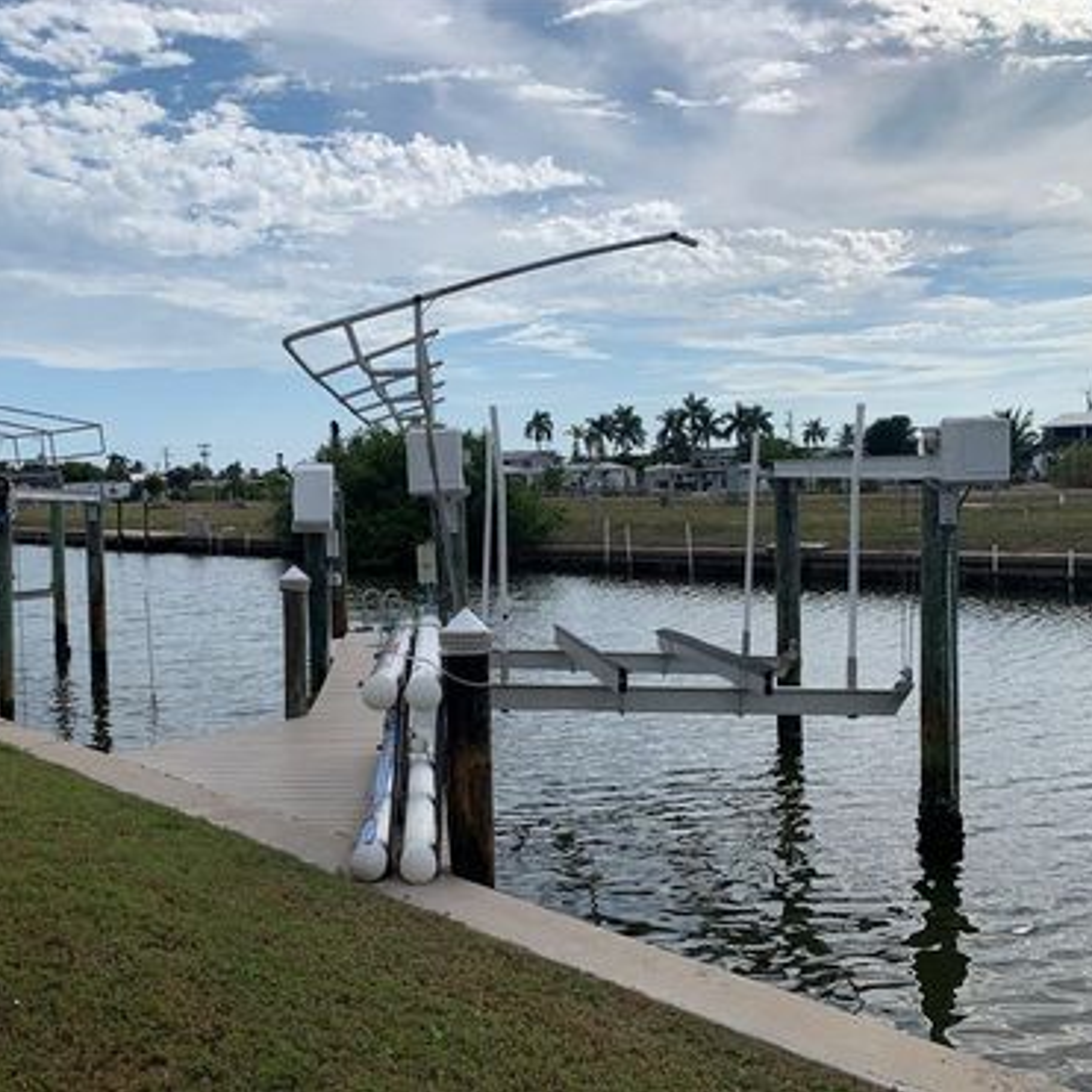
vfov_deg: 52.5
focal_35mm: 31
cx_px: 430
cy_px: 543
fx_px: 1106
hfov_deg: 52.1
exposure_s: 1/5405
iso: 25
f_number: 1.8
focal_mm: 4.25
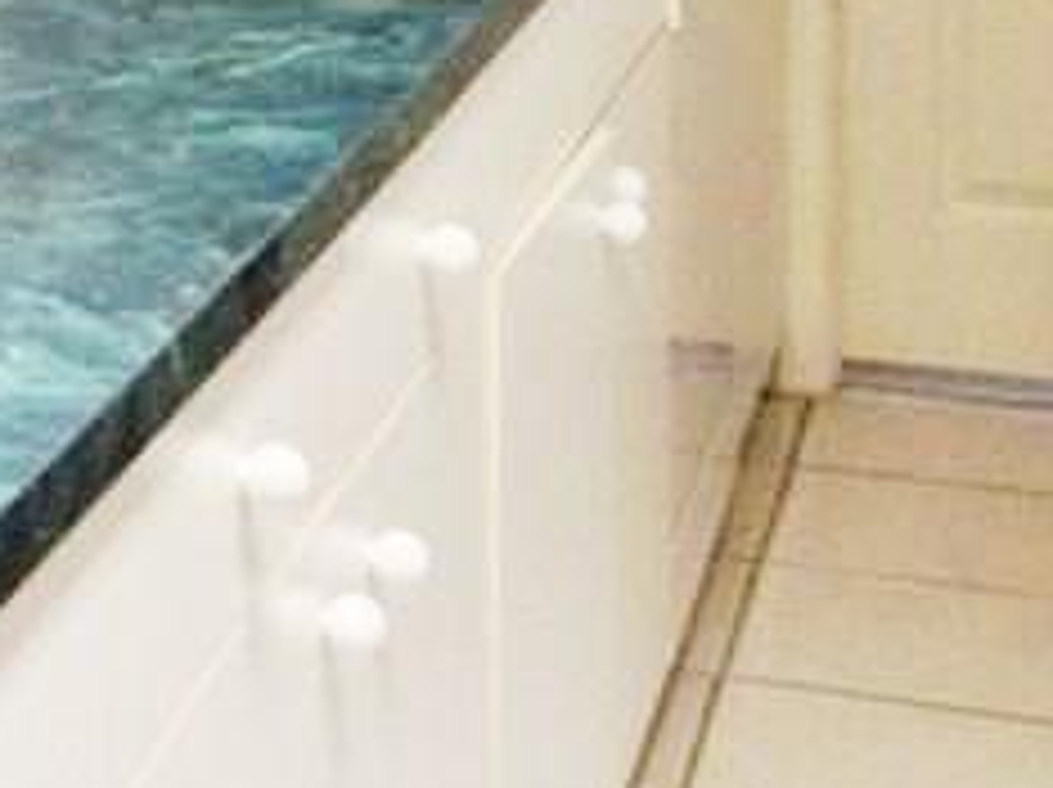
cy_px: -288
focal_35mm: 113
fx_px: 3434
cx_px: -454
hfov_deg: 16.2
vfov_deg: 12.6
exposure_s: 1/25
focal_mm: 3.3
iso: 64
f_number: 2.4
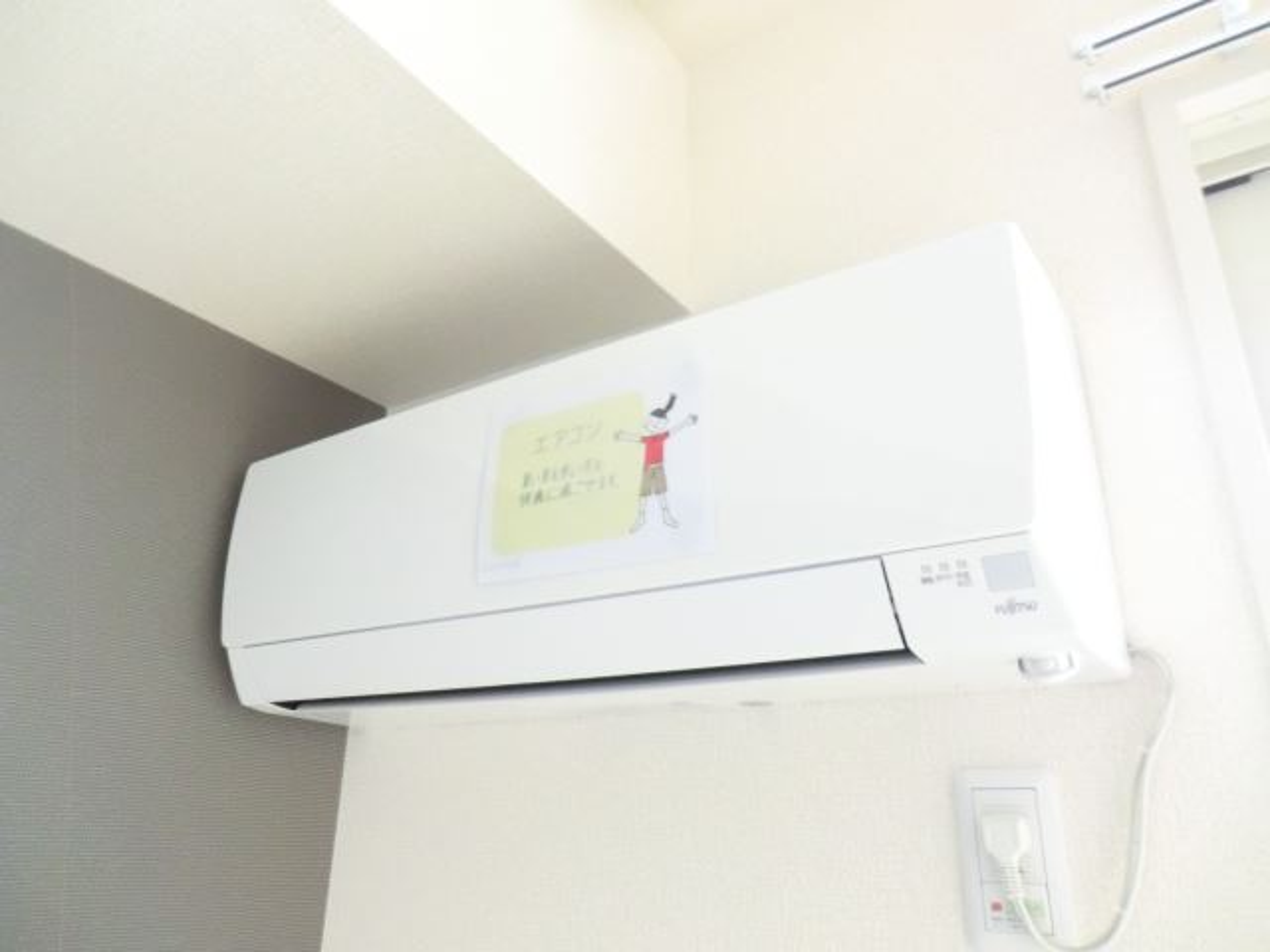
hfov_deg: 71.6
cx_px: 635
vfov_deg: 56.8
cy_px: 476
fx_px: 881
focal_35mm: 24
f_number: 3.2
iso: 800
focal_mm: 4.3
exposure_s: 1/50
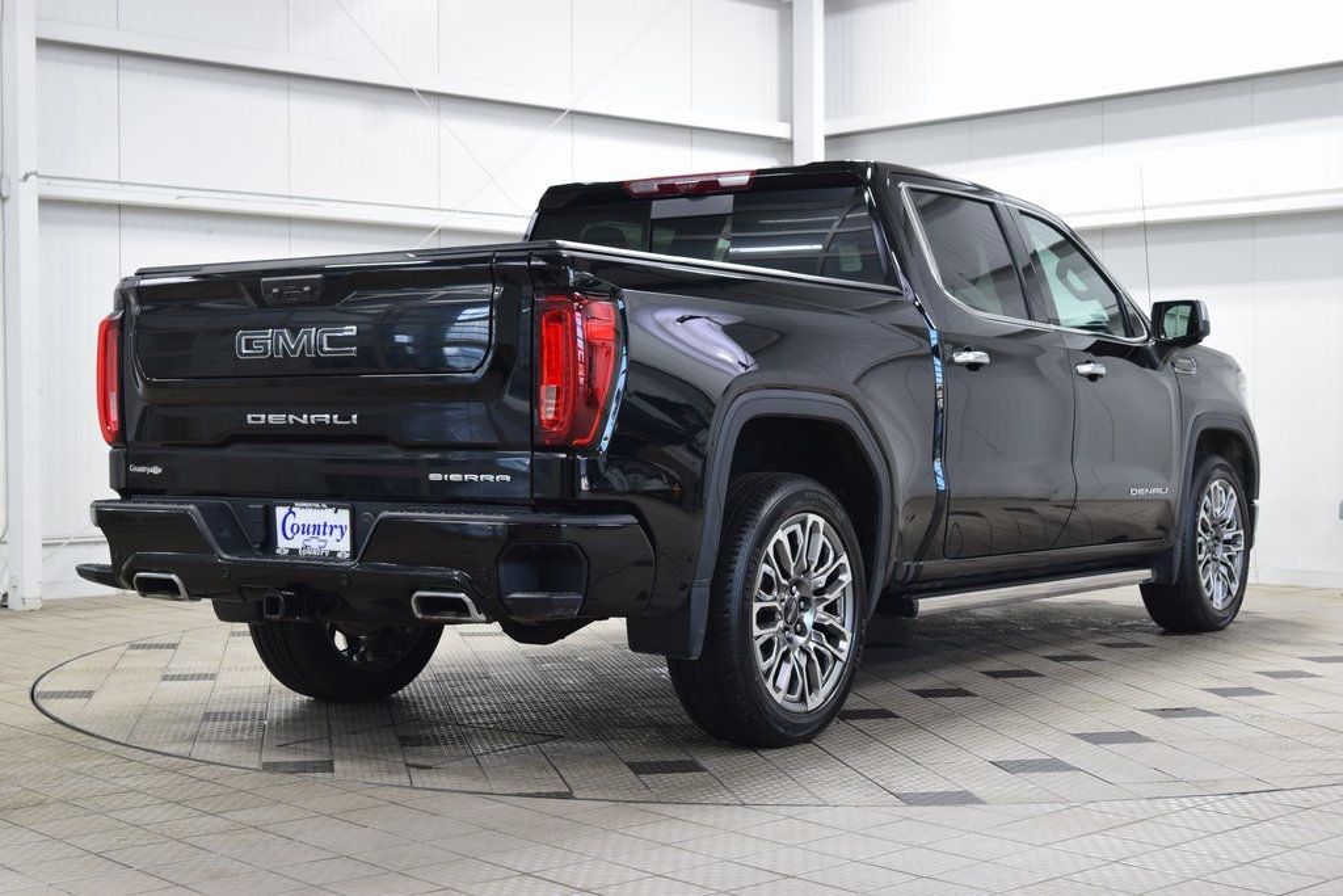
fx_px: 1959
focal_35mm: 52
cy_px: 448
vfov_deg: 25.8
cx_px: 672
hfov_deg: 37.8
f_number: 6.3
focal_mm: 35
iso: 720
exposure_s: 1/15
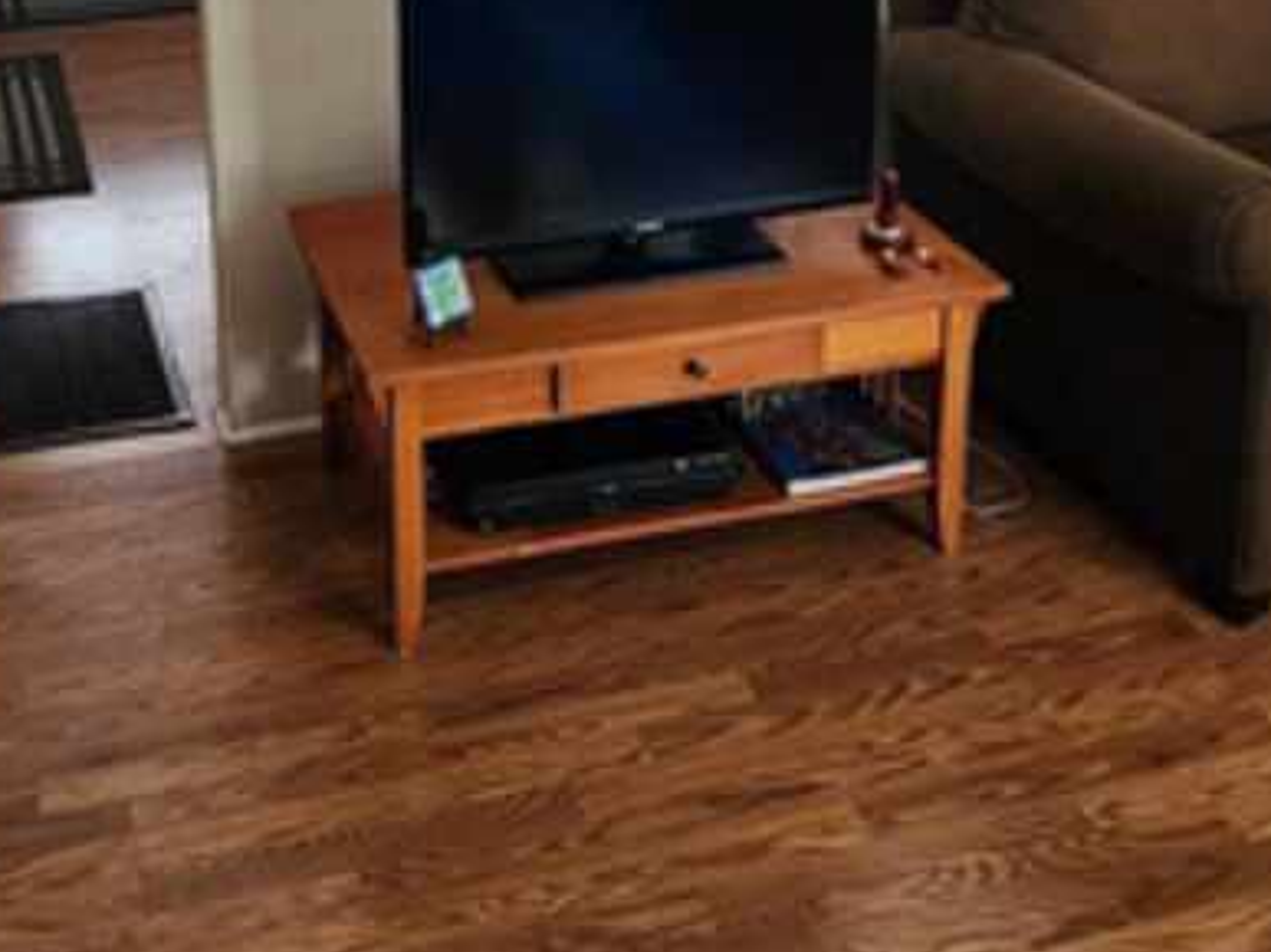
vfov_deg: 29.2
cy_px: -177
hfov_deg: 42.5
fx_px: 1578
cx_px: 322
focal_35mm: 43
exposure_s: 1/60
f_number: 2.2
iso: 320
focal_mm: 2.2
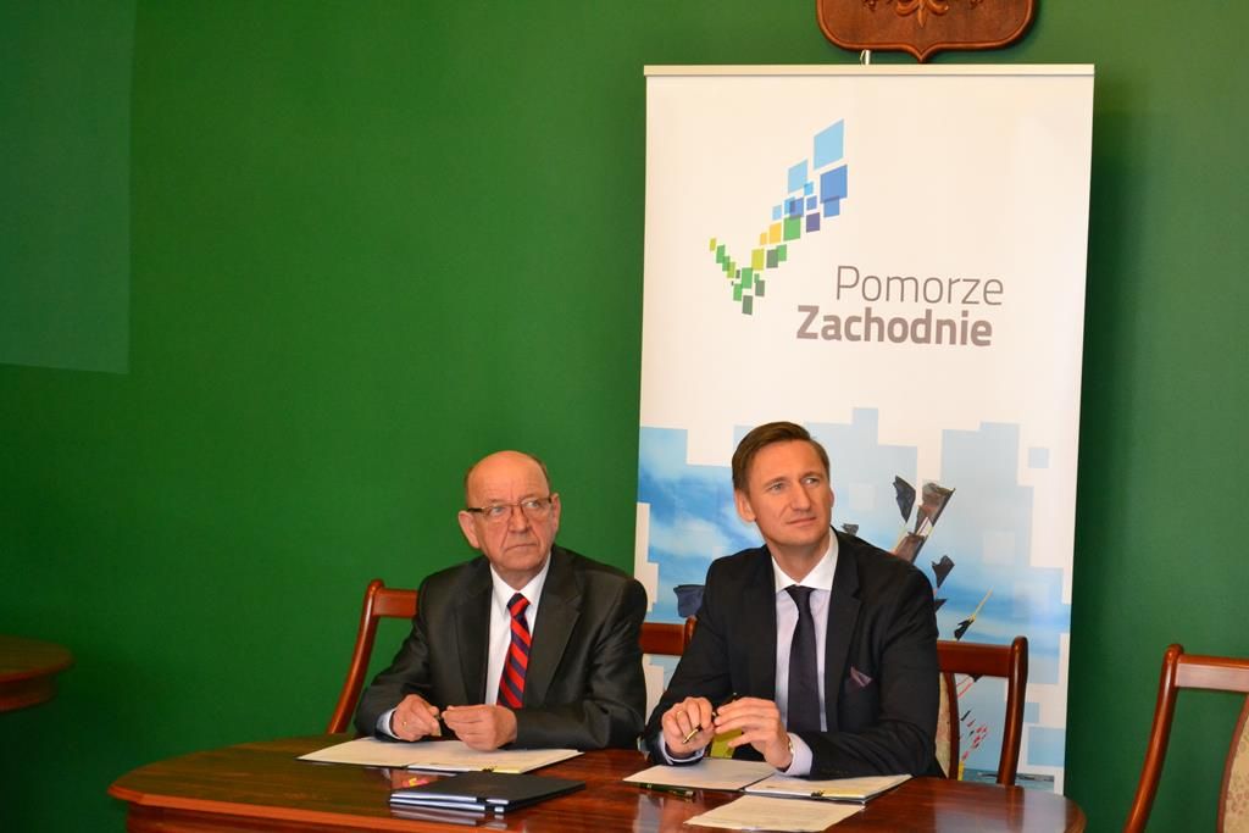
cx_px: 624
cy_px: 416
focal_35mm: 82
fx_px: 2862
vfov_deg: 16.6
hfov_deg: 24.6
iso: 2500
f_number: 5.6
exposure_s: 1/60
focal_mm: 55
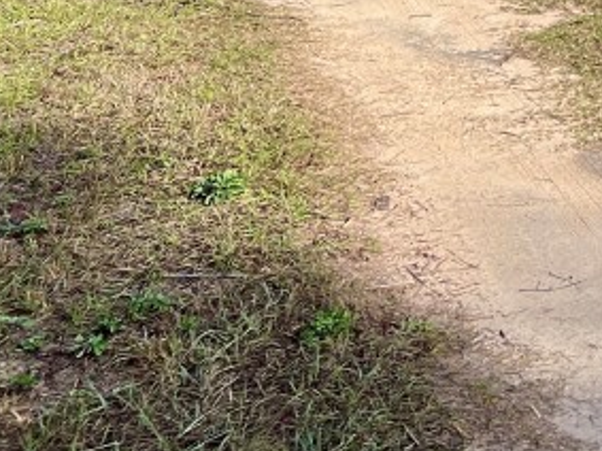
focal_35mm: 94
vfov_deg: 14.3
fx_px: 1634
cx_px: 1064
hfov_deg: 17.3
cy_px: -291
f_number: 1.5
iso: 50
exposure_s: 1/1901
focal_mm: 5.7
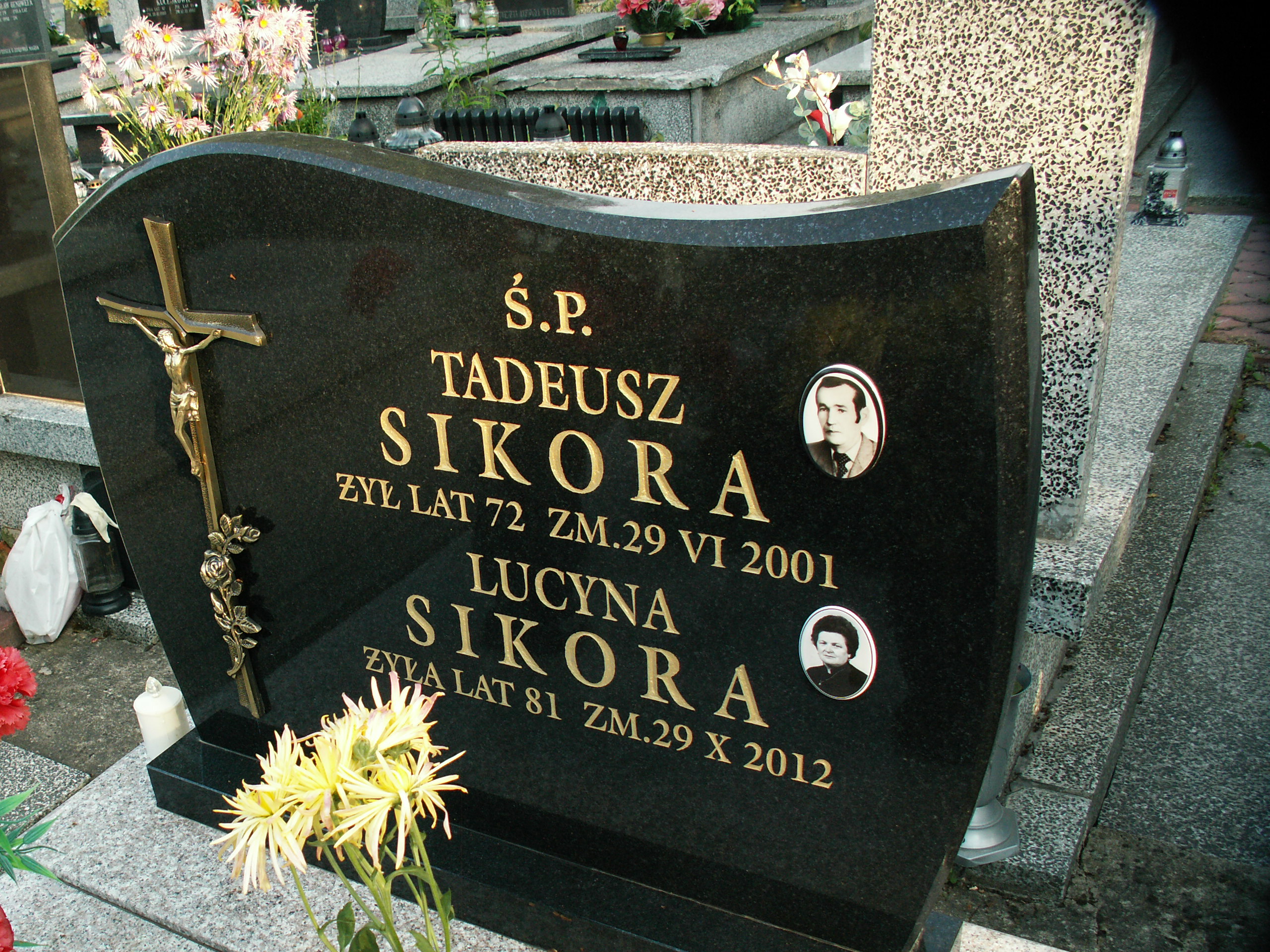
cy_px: 476
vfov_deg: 40.7
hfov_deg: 52.6
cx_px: 635
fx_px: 1284
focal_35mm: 35
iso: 50
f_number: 4
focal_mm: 5.86
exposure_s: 1/100
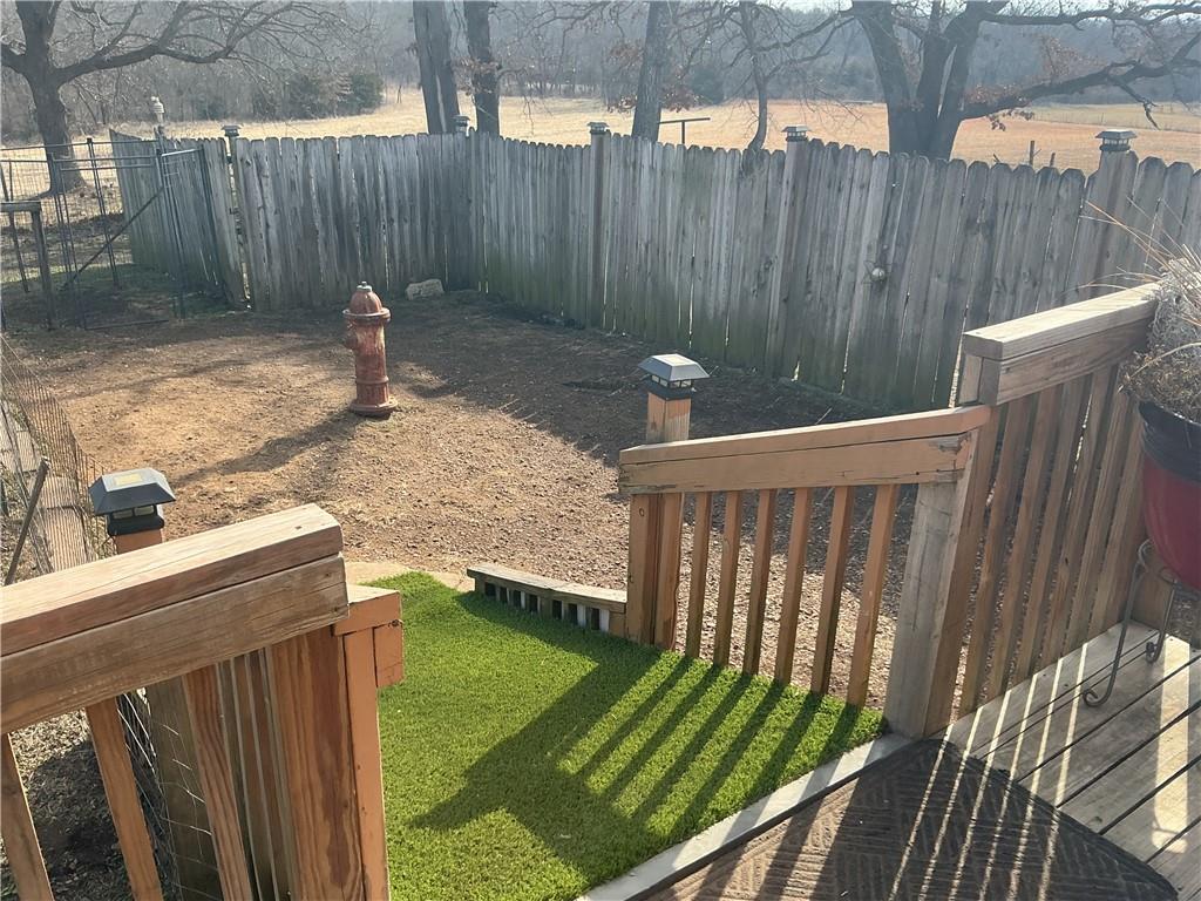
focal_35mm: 29
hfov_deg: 61.7
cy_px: 450
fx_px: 1006
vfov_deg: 48.2
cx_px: 600
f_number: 1.8
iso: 25
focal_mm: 3
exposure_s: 1/534
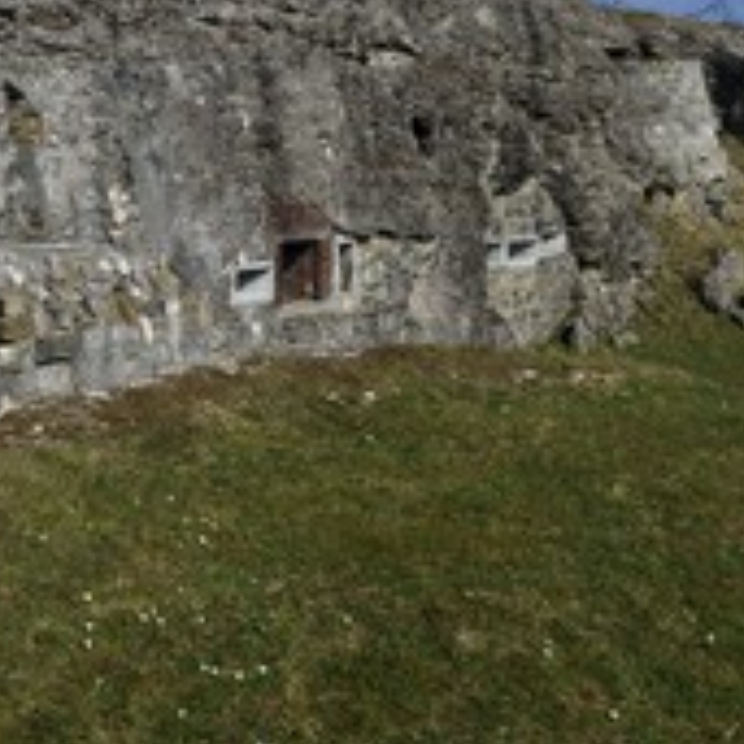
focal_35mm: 50
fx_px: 1216
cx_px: 218
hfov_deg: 33.6
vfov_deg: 33.1
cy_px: 152
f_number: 14
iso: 200
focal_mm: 24
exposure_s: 1/200
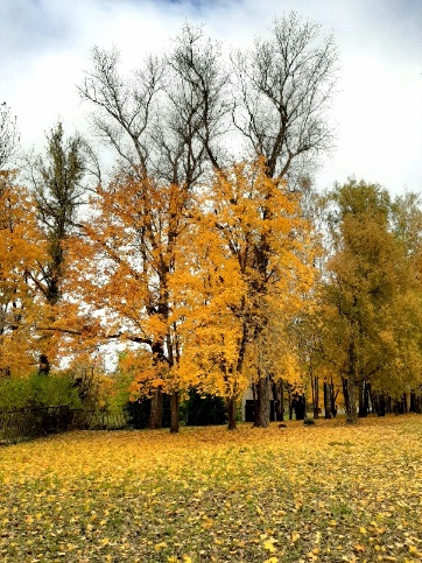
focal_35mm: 26
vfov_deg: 67.3
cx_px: 211
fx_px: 423
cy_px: 282
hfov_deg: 53.0
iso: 40
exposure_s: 1/1429
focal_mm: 3.93
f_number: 1.7
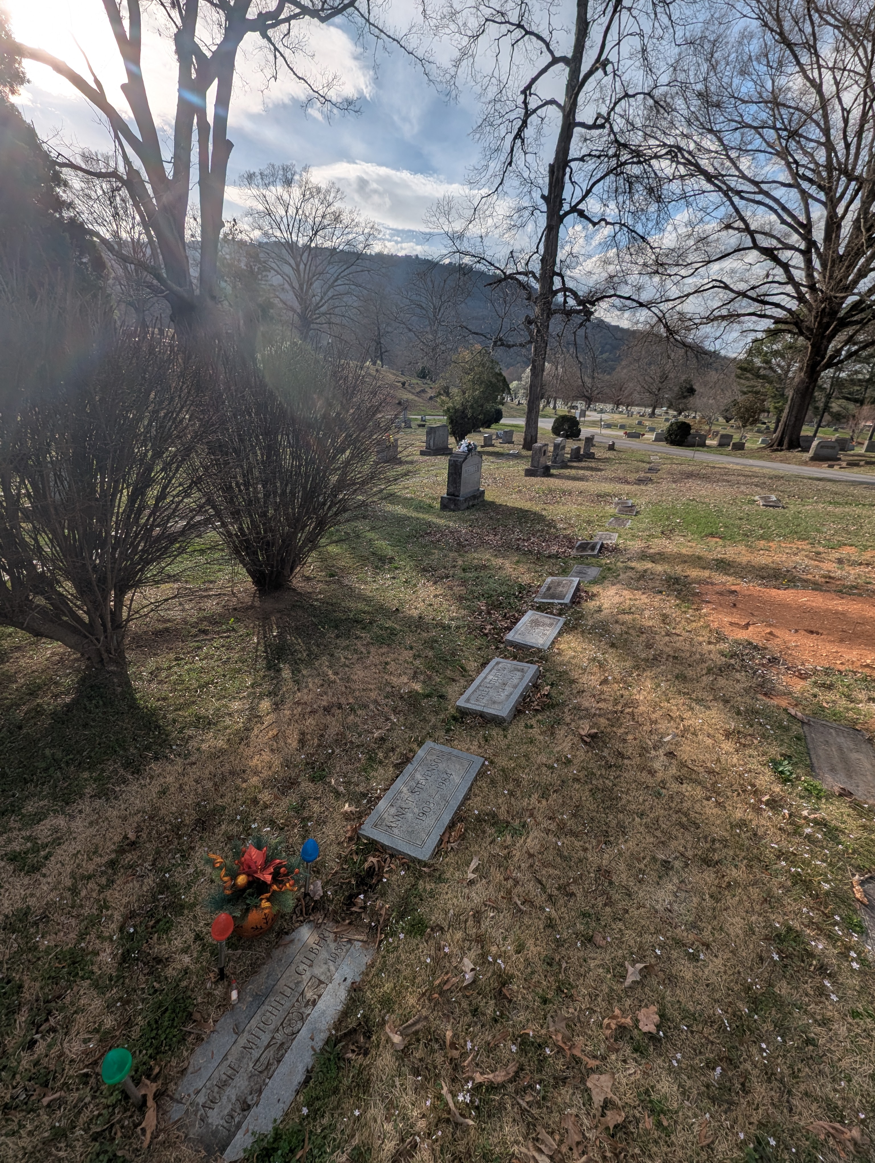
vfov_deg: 106.1
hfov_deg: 90.1
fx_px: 437
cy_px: 582
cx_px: 438
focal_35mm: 13
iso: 49
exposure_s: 1/4000
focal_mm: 1.95
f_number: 2.2
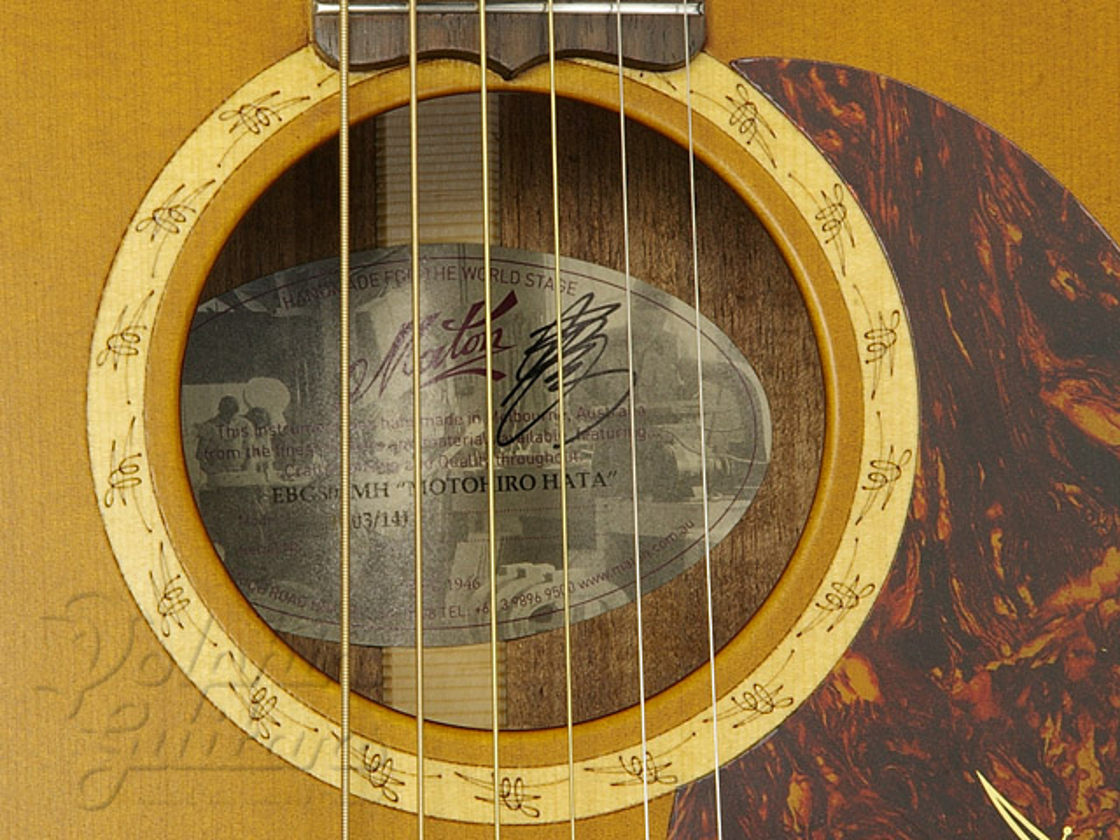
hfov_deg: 9.9
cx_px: 560
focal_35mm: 199
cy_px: 420
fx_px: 6439
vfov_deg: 7.5
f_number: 32
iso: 400
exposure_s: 6
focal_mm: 133
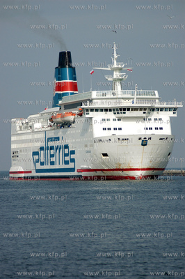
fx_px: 1911
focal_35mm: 248
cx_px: 92
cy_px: 140
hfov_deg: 5.5
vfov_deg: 8.3
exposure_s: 1/2500
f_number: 5
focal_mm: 165
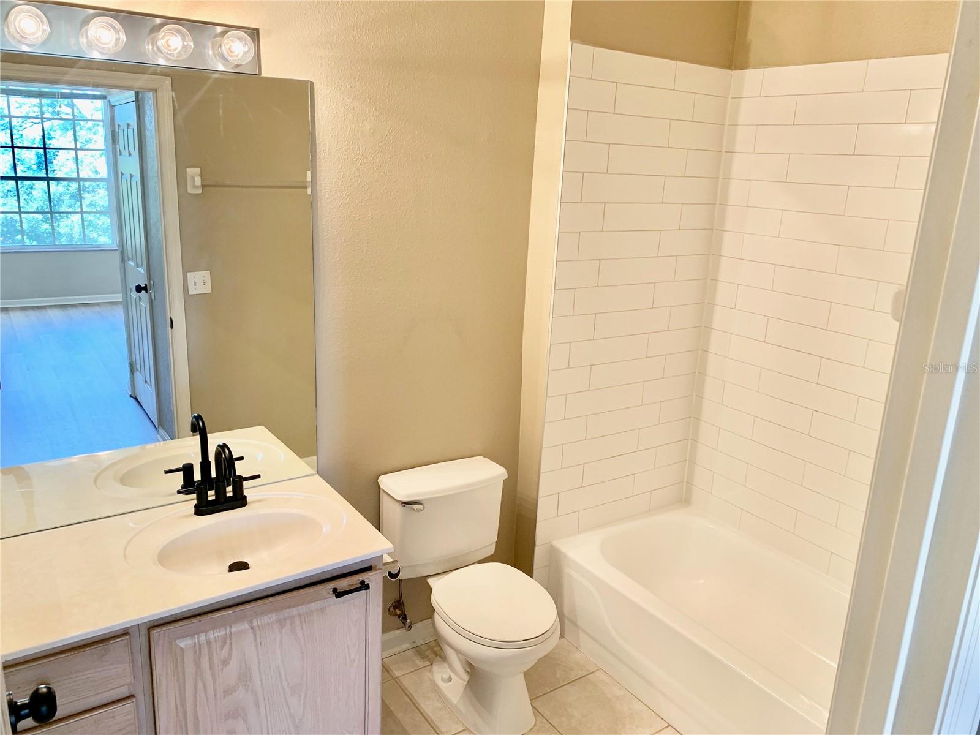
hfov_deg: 67.3
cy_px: 368
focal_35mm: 26
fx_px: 736
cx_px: 490
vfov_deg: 53.1
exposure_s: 1/60
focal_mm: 4.25
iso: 80
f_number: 1.8
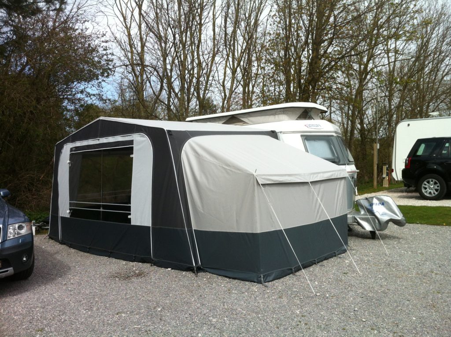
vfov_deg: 40.6
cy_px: 168
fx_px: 455
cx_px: 226
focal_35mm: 35
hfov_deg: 52.7
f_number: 2.8
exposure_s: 1/1257
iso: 80
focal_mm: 3.85
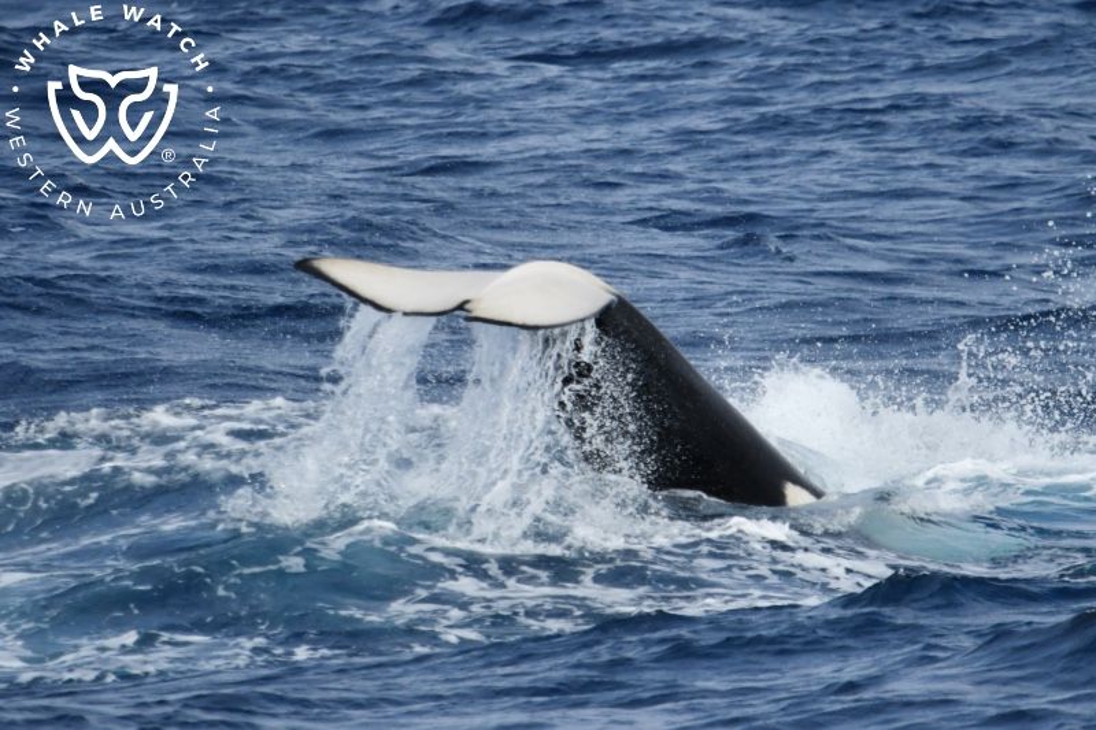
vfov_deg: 2.3
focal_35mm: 600
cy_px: 365
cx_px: 548
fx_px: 18262
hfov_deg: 3.4
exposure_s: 1/8000
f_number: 6.3
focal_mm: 600
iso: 900
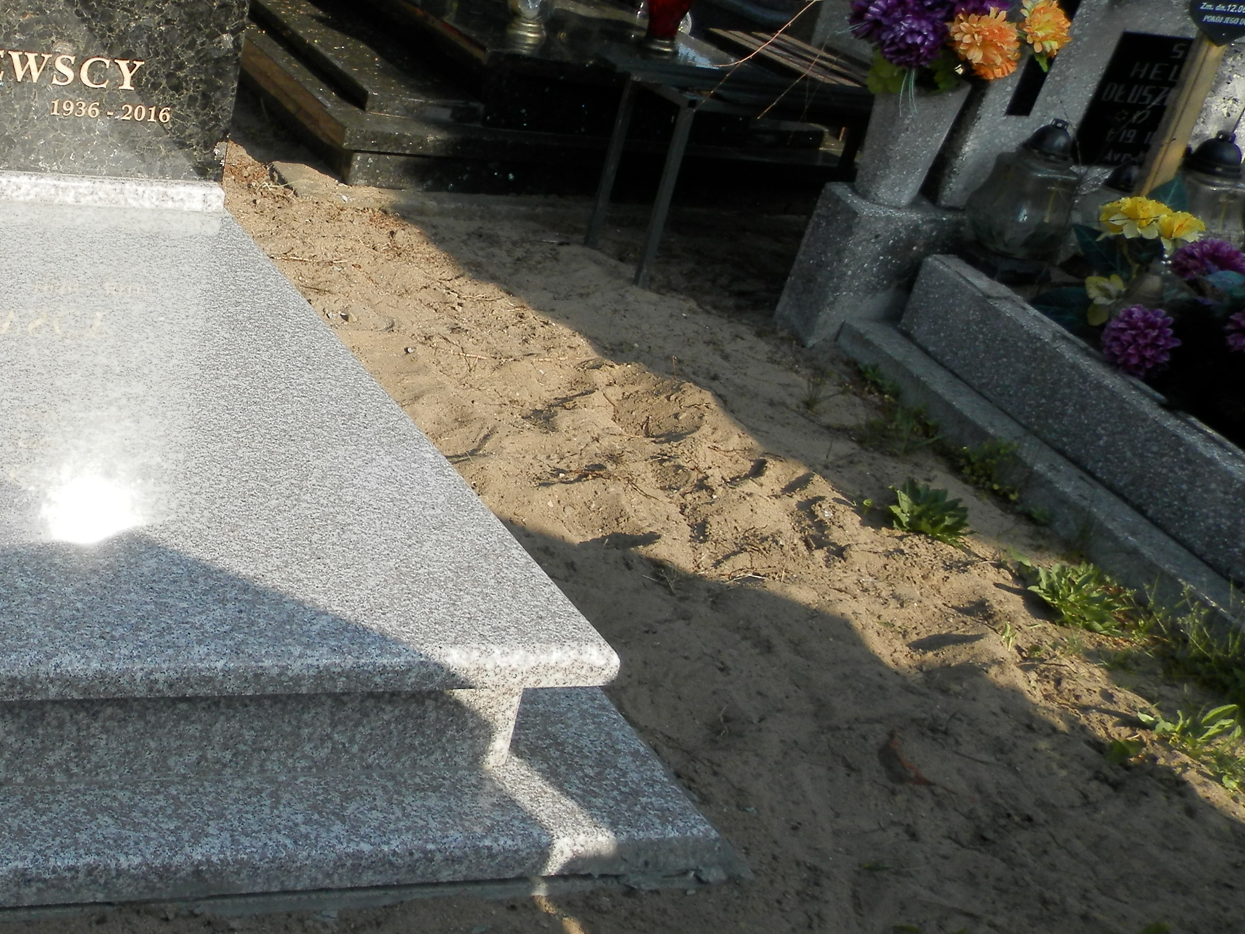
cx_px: 222
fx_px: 1726
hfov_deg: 38.0
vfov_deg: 30.2
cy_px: 378
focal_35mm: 48
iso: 80
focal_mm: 4.5
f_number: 3.1
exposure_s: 1/640
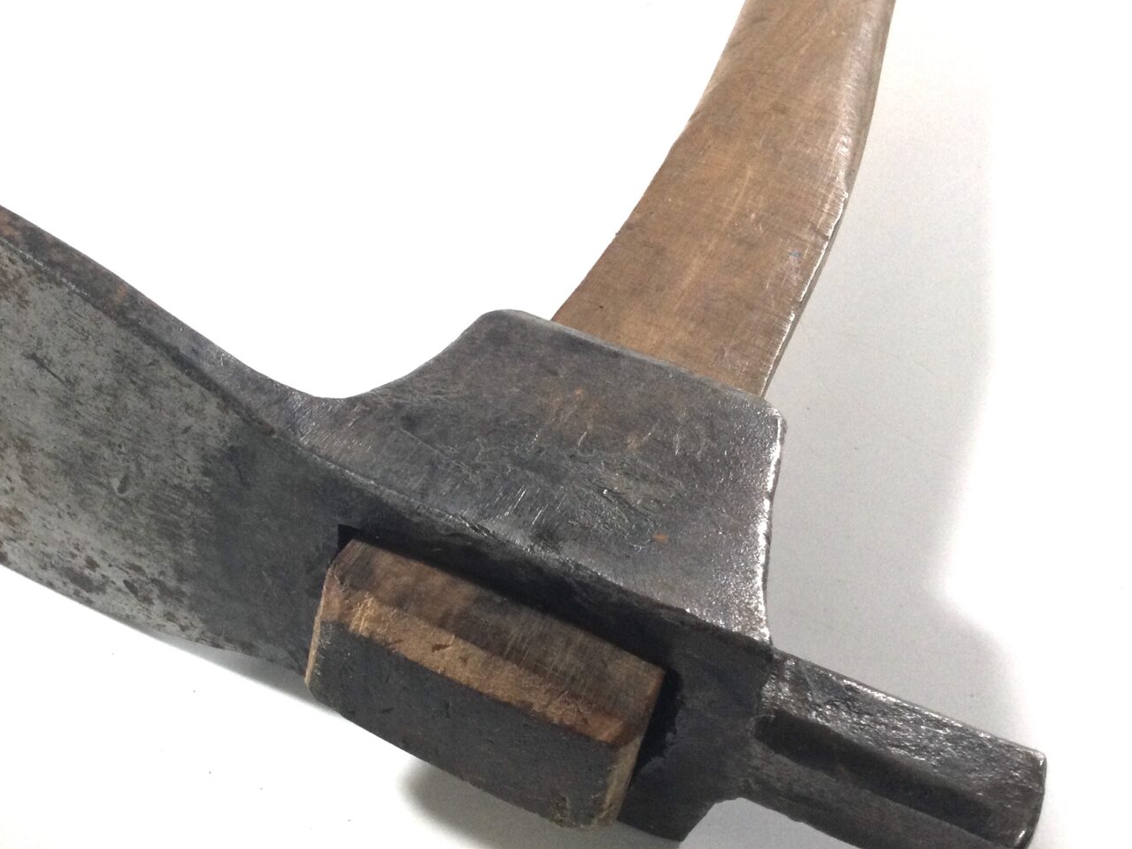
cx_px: 354
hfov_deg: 40.6
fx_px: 1504
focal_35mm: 46
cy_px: 465
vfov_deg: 31.5
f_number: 2.4
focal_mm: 3.3
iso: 50
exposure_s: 1/100
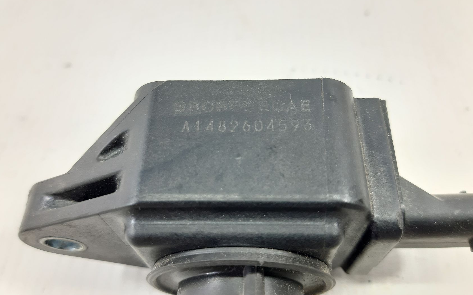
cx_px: 239
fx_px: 374
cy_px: 145
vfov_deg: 43.1
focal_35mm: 29
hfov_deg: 64.6
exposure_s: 1/50
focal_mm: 3.93
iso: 200
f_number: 1.7
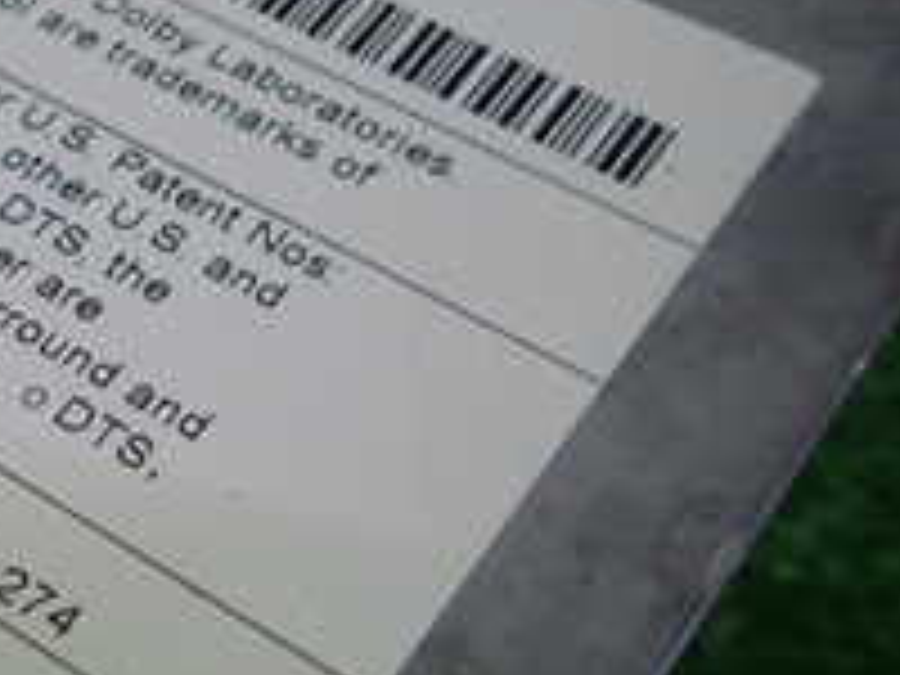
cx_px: -306
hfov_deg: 22.8
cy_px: 410
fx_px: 1950
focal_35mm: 75
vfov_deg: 19.6
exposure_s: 1/60
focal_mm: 4.5
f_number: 2
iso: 200
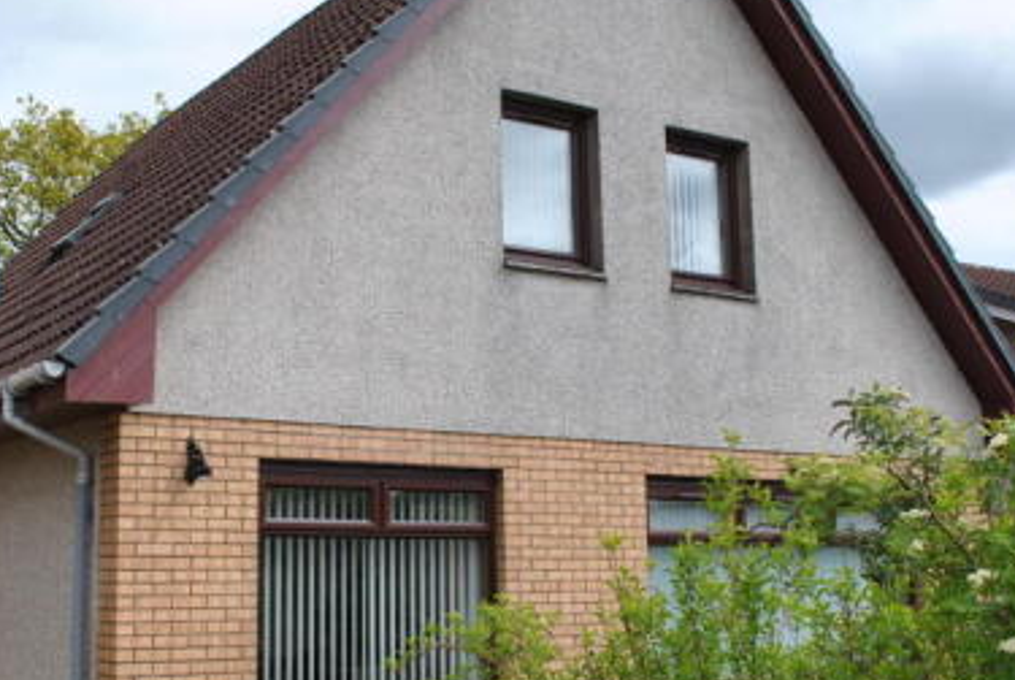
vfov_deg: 28.7
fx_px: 1327
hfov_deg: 41.5
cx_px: 378
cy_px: 378
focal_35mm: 47
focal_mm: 18
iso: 100
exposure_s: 1/250
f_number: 8
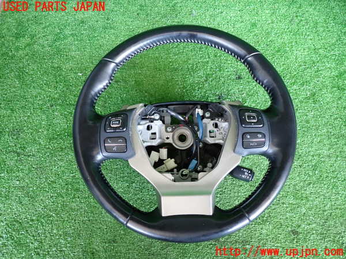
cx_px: 173
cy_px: 130
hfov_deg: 69.4
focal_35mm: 25
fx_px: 250
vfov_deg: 54.9
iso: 200
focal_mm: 4.5
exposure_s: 1/40
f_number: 2
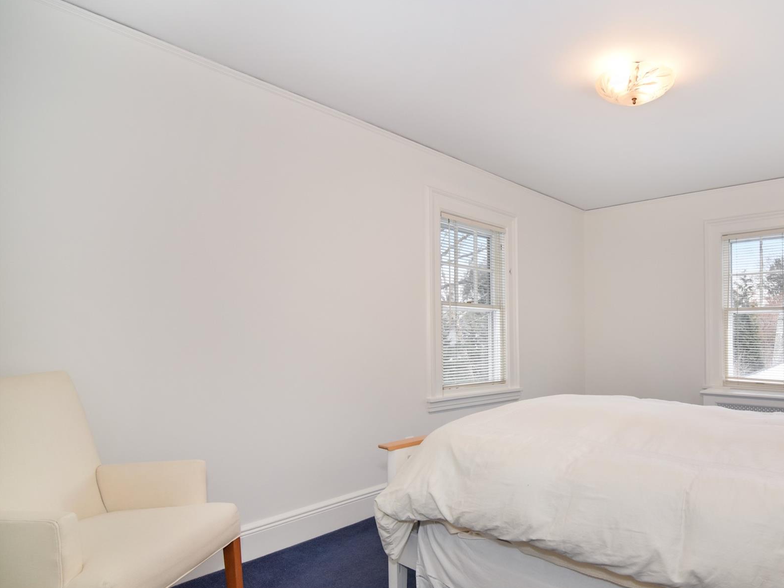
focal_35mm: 21
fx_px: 467
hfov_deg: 78.0
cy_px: 329
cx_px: 508
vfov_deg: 64.2
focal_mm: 11
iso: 640
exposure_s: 1/100
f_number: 8
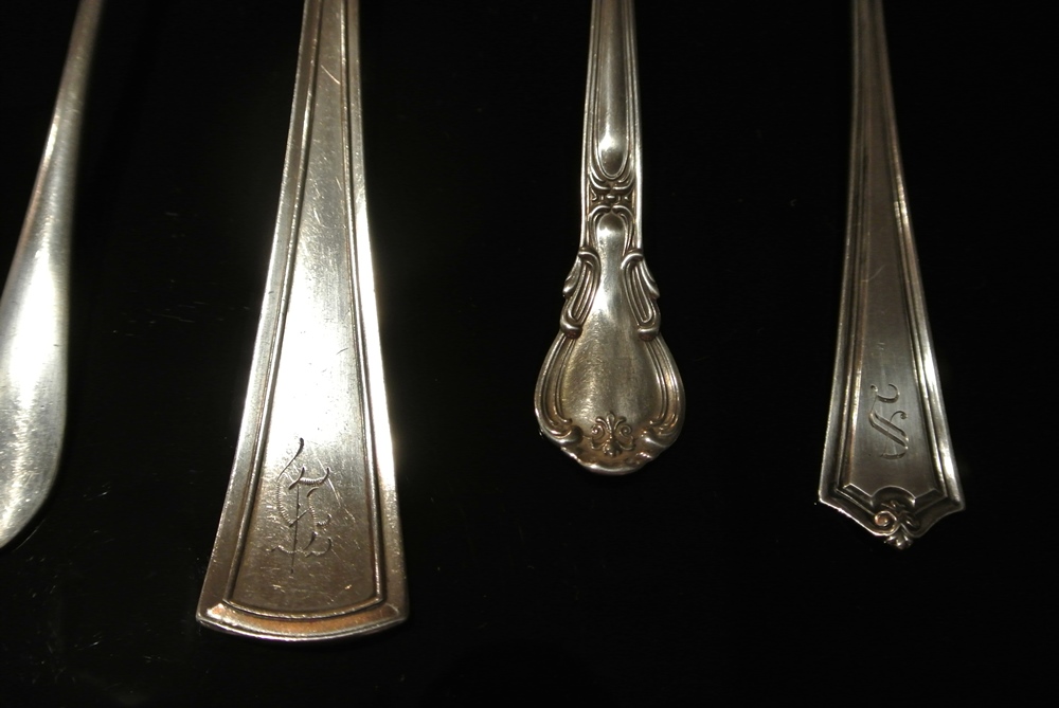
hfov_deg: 49.5
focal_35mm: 39
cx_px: 530
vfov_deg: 34.3
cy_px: 354
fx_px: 1148
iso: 800
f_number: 4
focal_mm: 14.5
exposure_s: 1/60
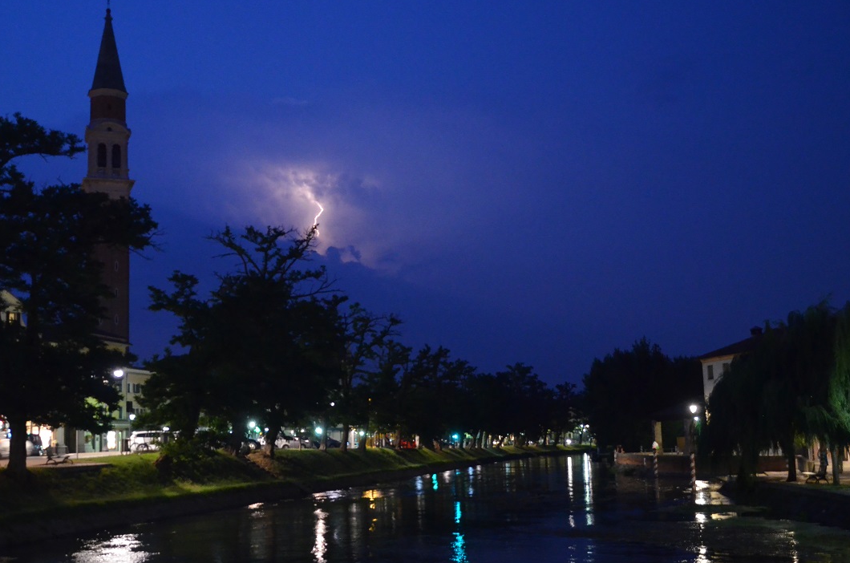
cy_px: 304
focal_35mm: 44
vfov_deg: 30.6
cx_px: 358
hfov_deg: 44.8
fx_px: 1027
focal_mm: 25
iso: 3200
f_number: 4
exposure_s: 1/13
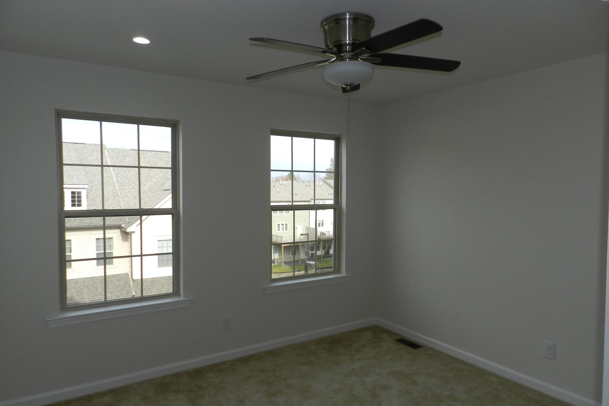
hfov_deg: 73.7
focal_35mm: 24
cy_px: 214
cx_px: 304
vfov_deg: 53.1
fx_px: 406
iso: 160
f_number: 3.4
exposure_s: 1/320
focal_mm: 4
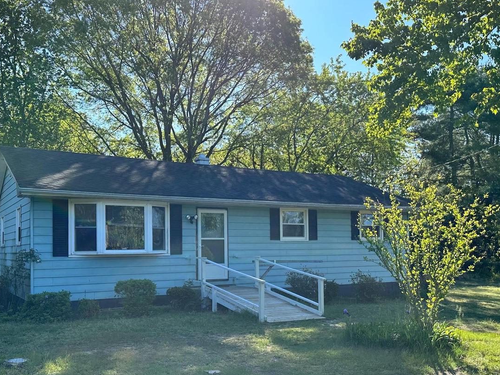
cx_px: 216
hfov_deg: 56.6
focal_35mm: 32
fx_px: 462
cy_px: 205
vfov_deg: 44.1
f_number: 1.78
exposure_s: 1/1412
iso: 80
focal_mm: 6.86
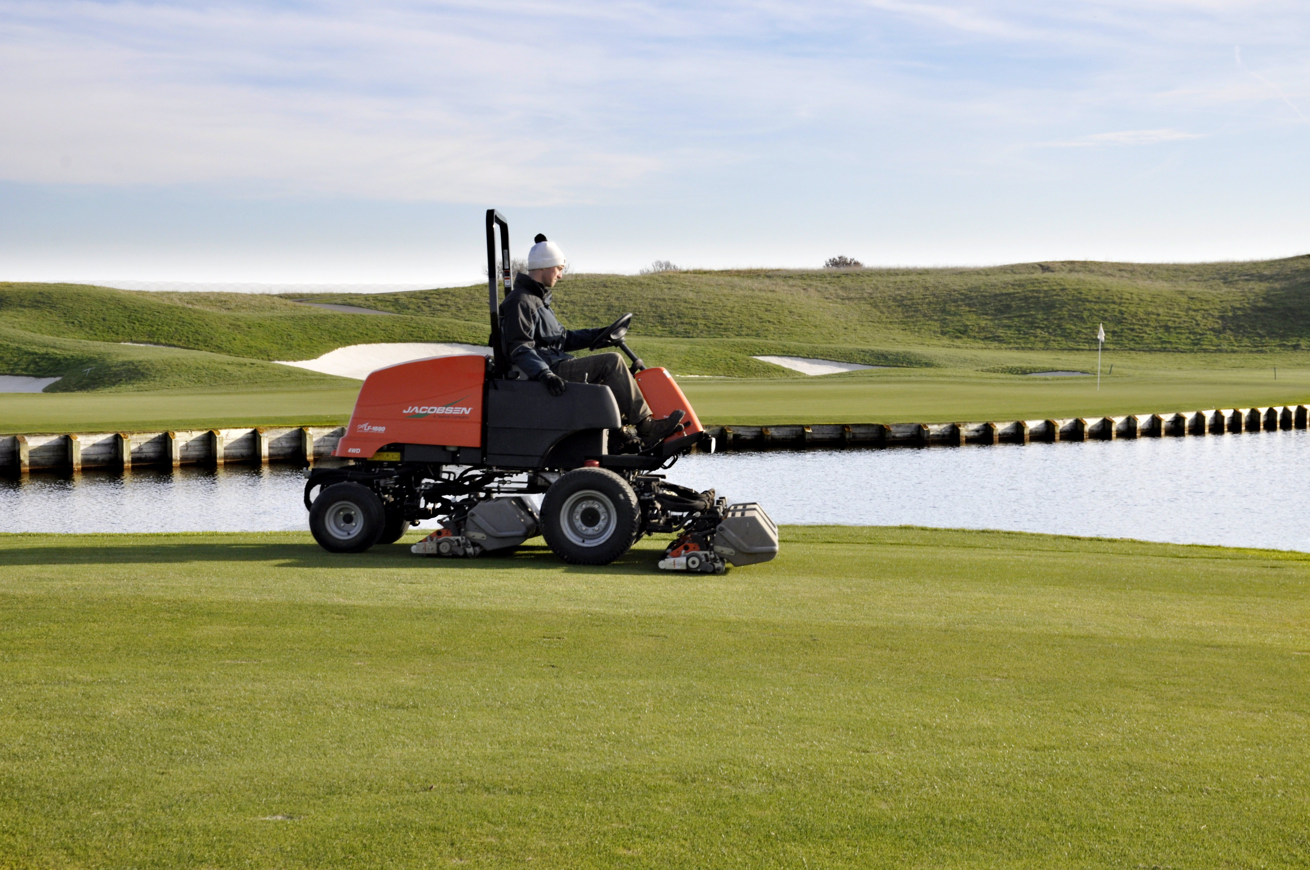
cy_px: 435
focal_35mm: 60
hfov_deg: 33.4
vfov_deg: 22.6
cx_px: 655
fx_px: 2181
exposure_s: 1/200
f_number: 14
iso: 400
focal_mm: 40
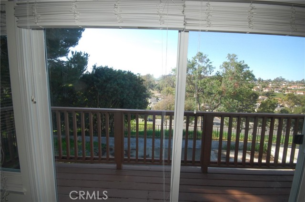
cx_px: 152
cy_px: 101
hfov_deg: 100.5
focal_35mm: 15
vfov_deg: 77.2
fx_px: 127
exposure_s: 1/200
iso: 400
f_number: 7.1
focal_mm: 10
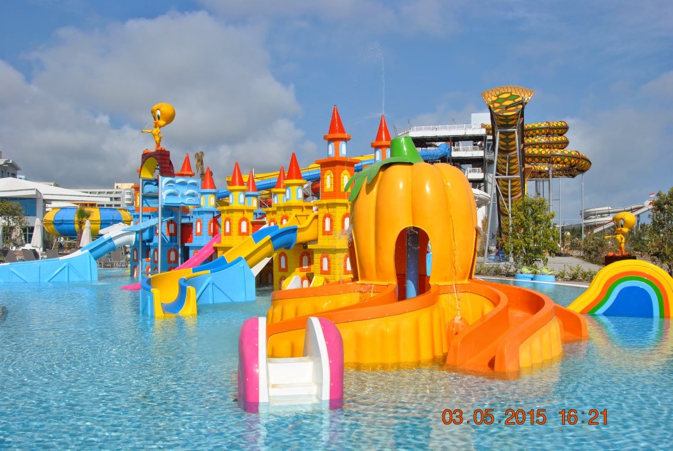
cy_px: 226
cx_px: 336
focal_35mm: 33
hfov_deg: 57.2
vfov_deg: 40.1
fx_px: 618
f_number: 10
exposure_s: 1/400
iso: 100
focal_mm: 22
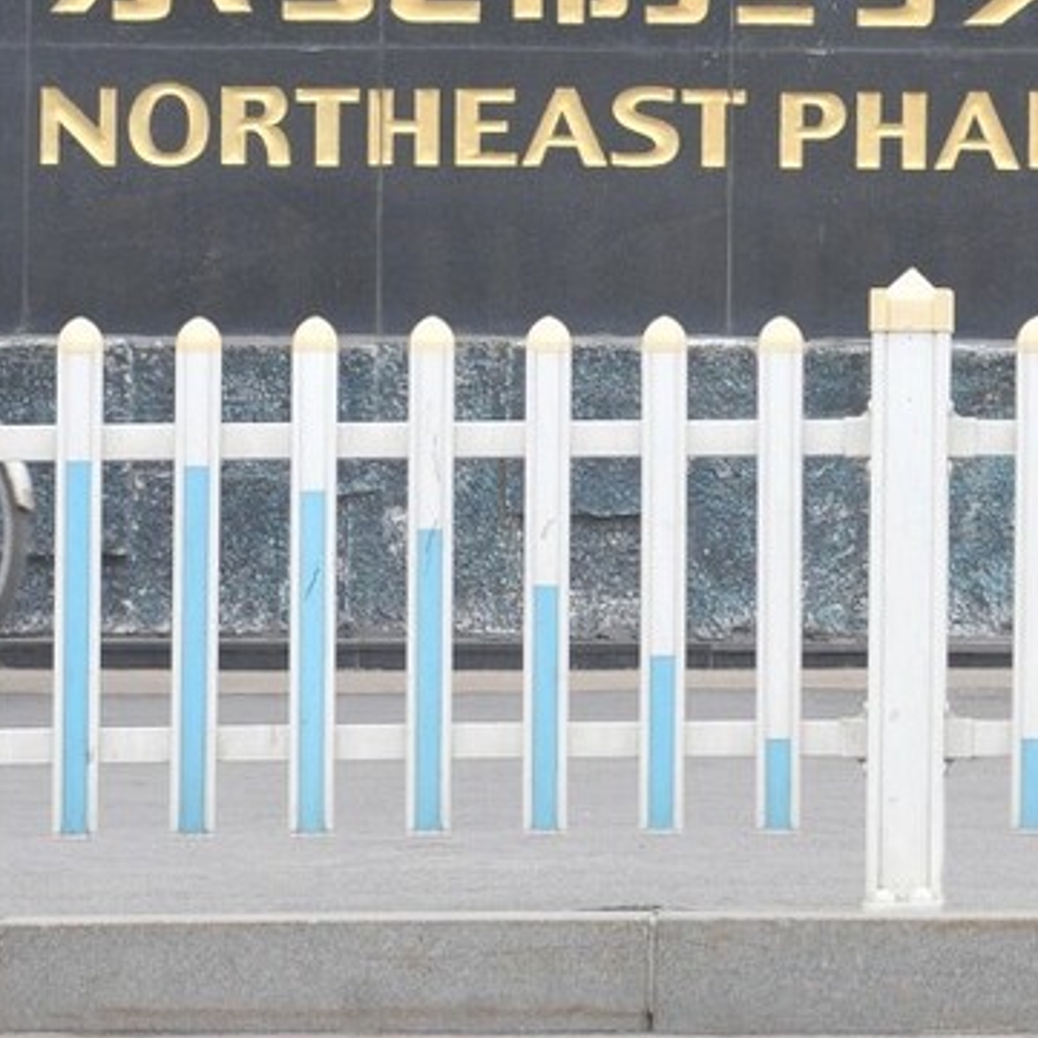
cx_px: 1257
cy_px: -70
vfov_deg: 3.6
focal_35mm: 480
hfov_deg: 3.6
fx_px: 16284
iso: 800
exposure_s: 1/160
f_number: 6.3
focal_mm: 170
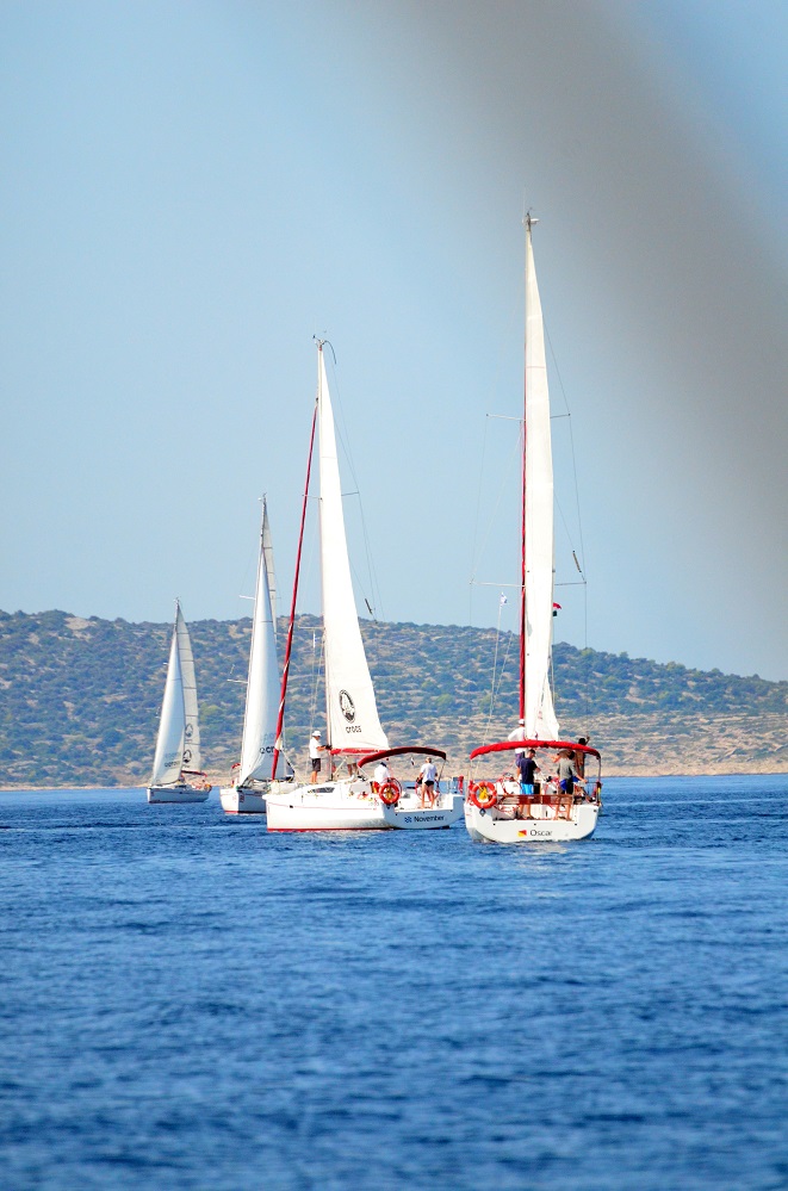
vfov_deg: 4.6
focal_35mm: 450
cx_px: 394
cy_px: 596
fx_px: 14851
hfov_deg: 3.0
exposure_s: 1/8000
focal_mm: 300
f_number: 5.6
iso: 2500
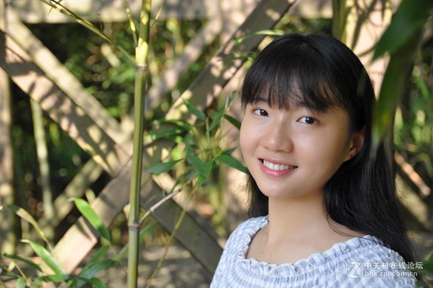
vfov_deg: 18.1
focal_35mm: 75
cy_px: 144
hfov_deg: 27.0
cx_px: 216
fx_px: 901
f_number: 2.8
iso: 200
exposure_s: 1/320
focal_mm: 50
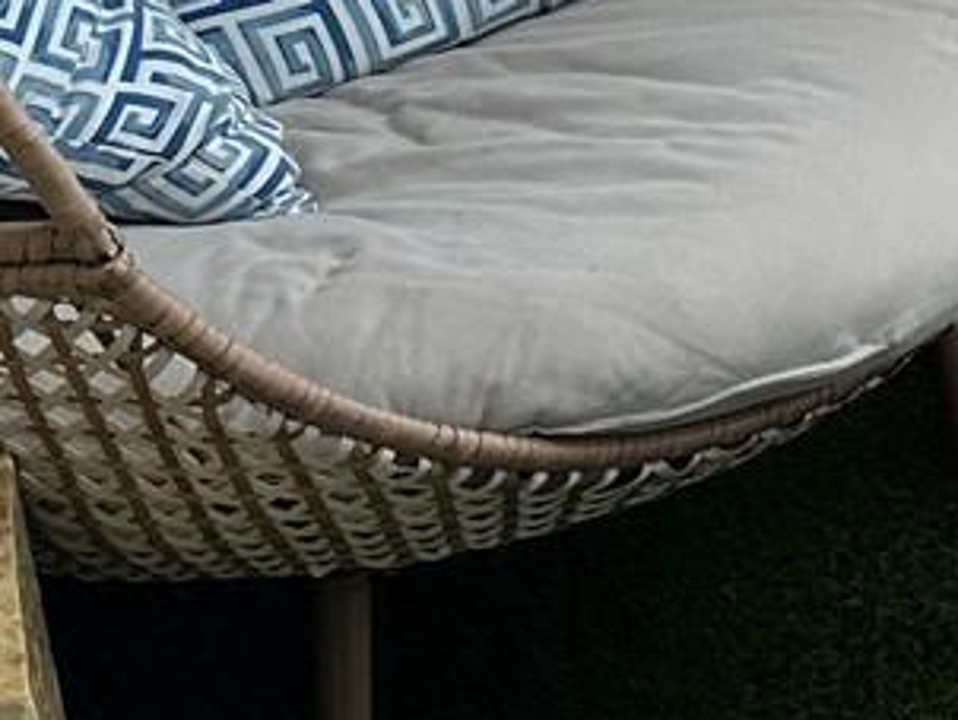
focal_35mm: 127
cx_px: 2081
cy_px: -869
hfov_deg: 12.9
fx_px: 3518
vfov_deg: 10.4
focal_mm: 6.86
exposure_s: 1/5525
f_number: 1.78
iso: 80
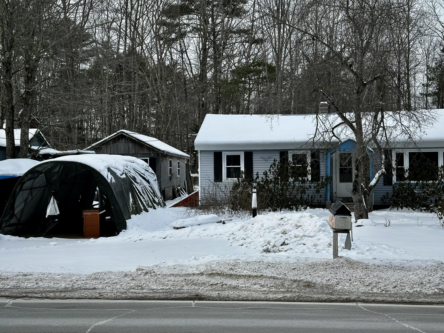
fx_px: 616
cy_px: 166
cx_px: 222
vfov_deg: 30.3
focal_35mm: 48
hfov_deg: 39.7
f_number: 1.78
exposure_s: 1/2304
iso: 64
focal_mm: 6.86
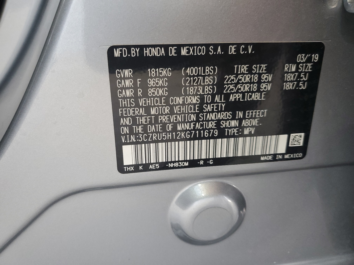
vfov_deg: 53.1
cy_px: 132
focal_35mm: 26
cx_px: 177
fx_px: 266
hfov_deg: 67.3
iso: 97
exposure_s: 1/60.2
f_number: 1.5
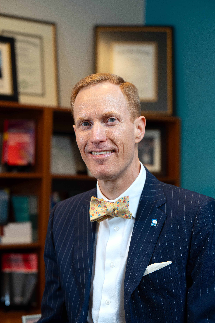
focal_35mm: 81
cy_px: 162
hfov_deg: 16.9
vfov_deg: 25.1
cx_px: 108
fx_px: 726
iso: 800
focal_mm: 81
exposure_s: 1/160
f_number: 4
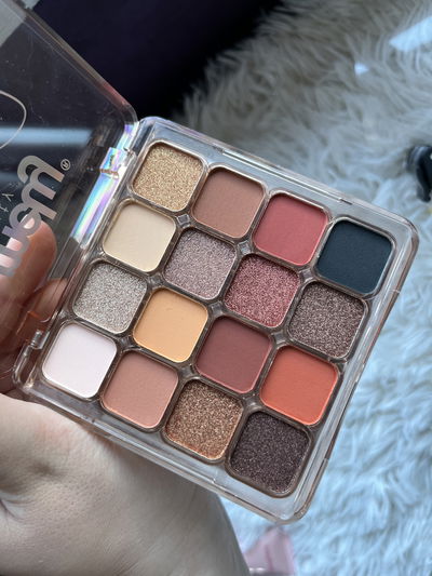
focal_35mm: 26
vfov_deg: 67.3
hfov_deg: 53.1
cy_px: 288
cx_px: 216
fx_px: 432
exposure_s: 1/121
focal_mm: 5.1
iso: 125
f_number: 1.6
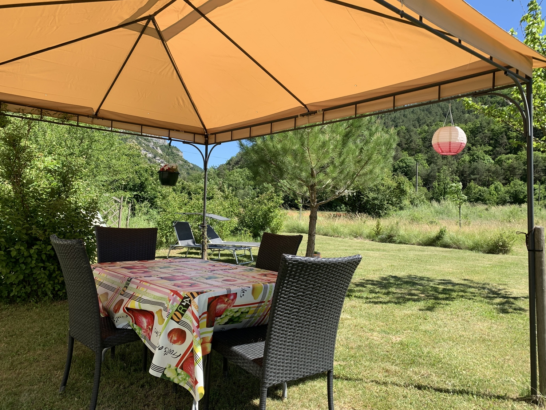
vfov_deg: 53.1
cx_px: 273
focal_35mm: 26
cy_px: 205
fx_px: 410
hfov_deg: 67.3
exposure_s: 1/894
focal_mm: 4.25
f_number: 1.8
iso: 25
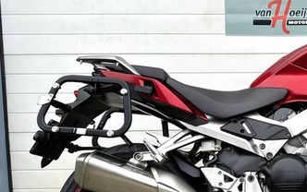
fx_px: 410
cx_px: 289
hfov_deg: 37.7
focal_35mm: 49
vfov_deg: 26.4
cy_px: 103
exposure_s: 1/458
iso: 80
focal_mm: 6.86
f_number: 1.78
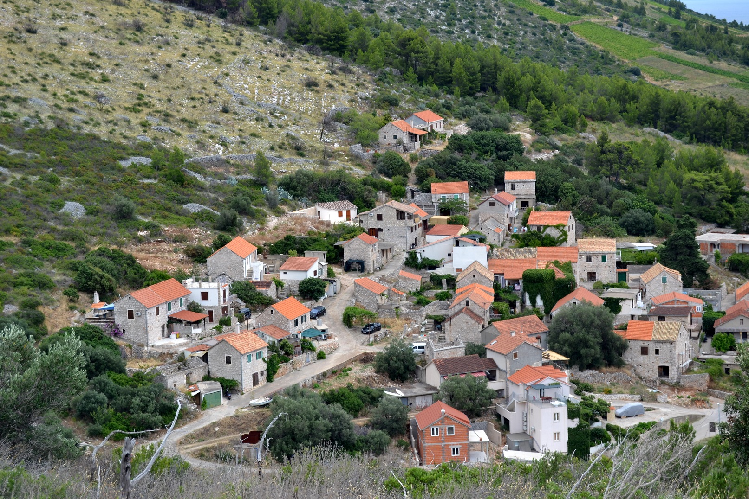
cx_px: 374
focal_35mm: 82
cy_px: 250
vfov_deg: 16.6
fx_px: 1717
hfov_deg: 24.6
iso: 100
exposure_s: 1/200
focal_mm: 55
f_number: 7.1
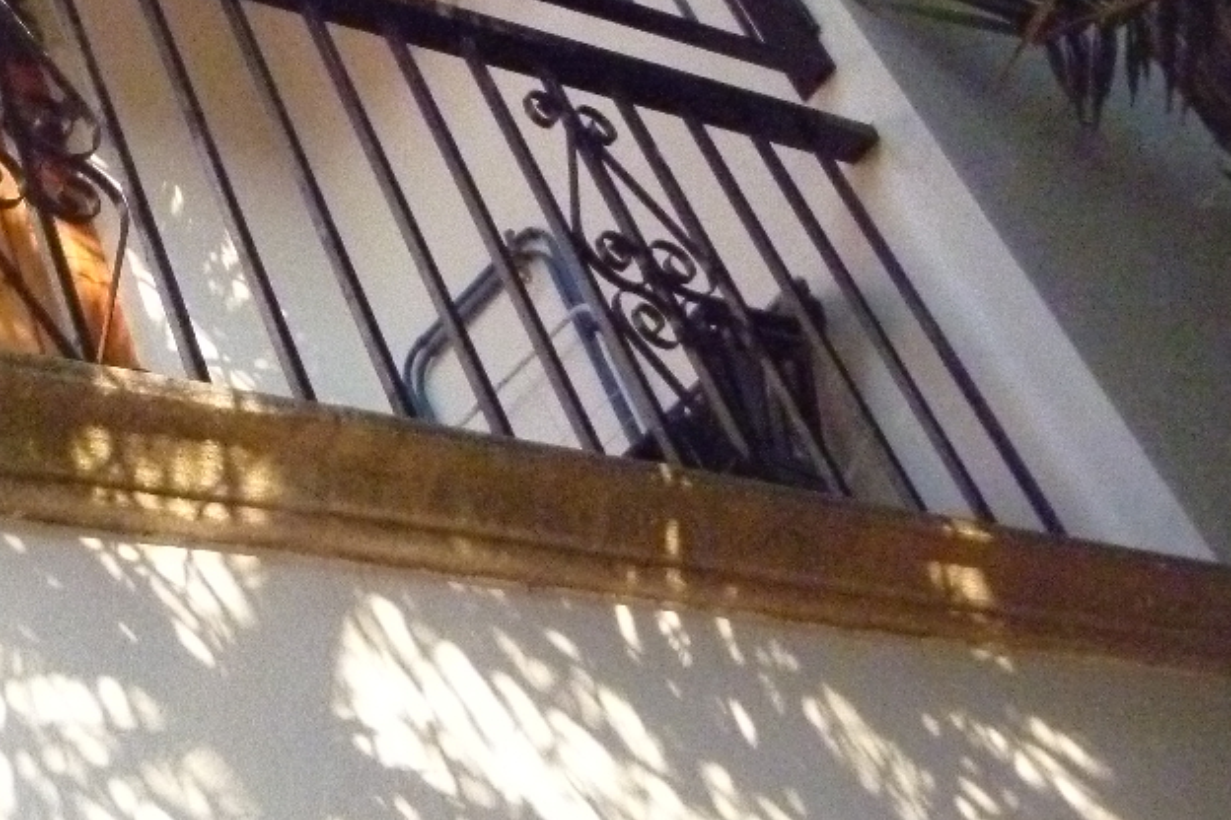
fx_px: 2462
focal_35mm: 72
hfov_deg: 26.9
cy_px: -2
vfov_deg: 18.4
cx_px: 87
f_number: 11
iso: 1600
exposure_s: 1/250
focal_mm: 6.5
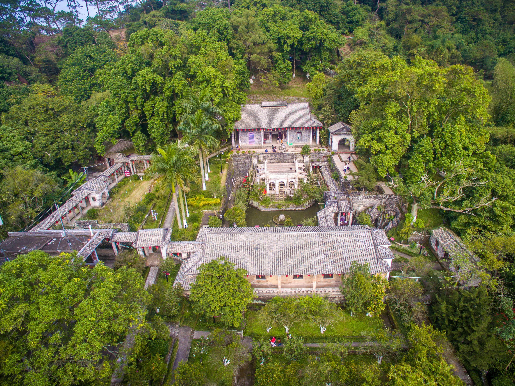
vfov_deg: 66.0
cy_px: 193
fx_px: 297
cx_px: 258
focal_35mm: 20
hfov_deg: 81.8
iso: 100
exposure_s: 1/320
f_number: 2.8
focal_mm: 3.61
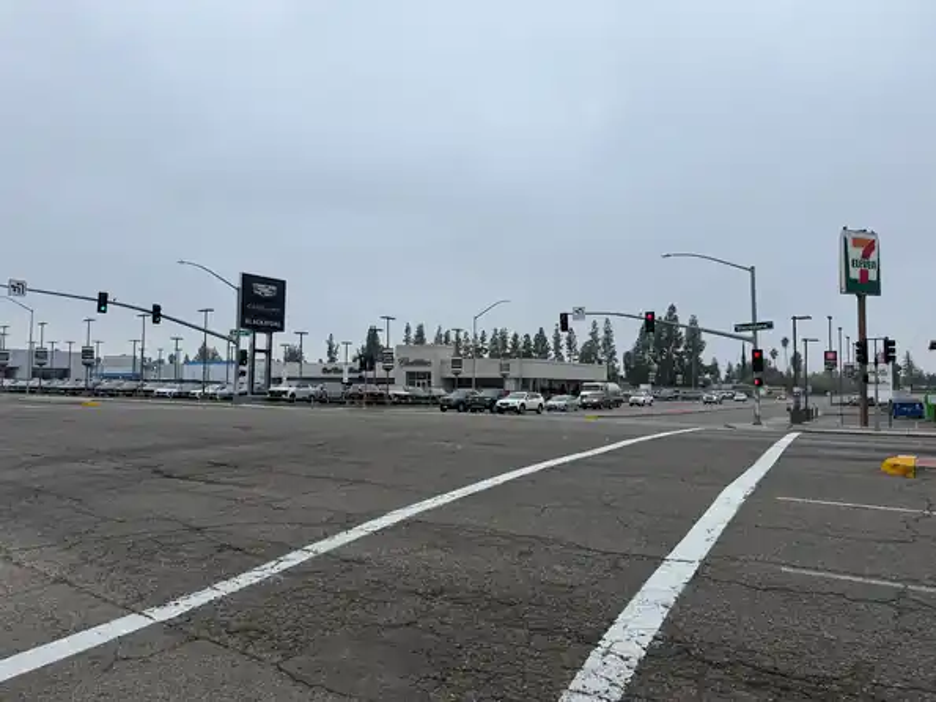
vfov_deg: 56.8
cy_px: 351
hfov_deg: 71.6
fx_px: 649
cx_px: 468
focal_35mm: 24
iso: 80
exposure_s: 1/1493
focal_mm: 6.76
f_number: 1.78
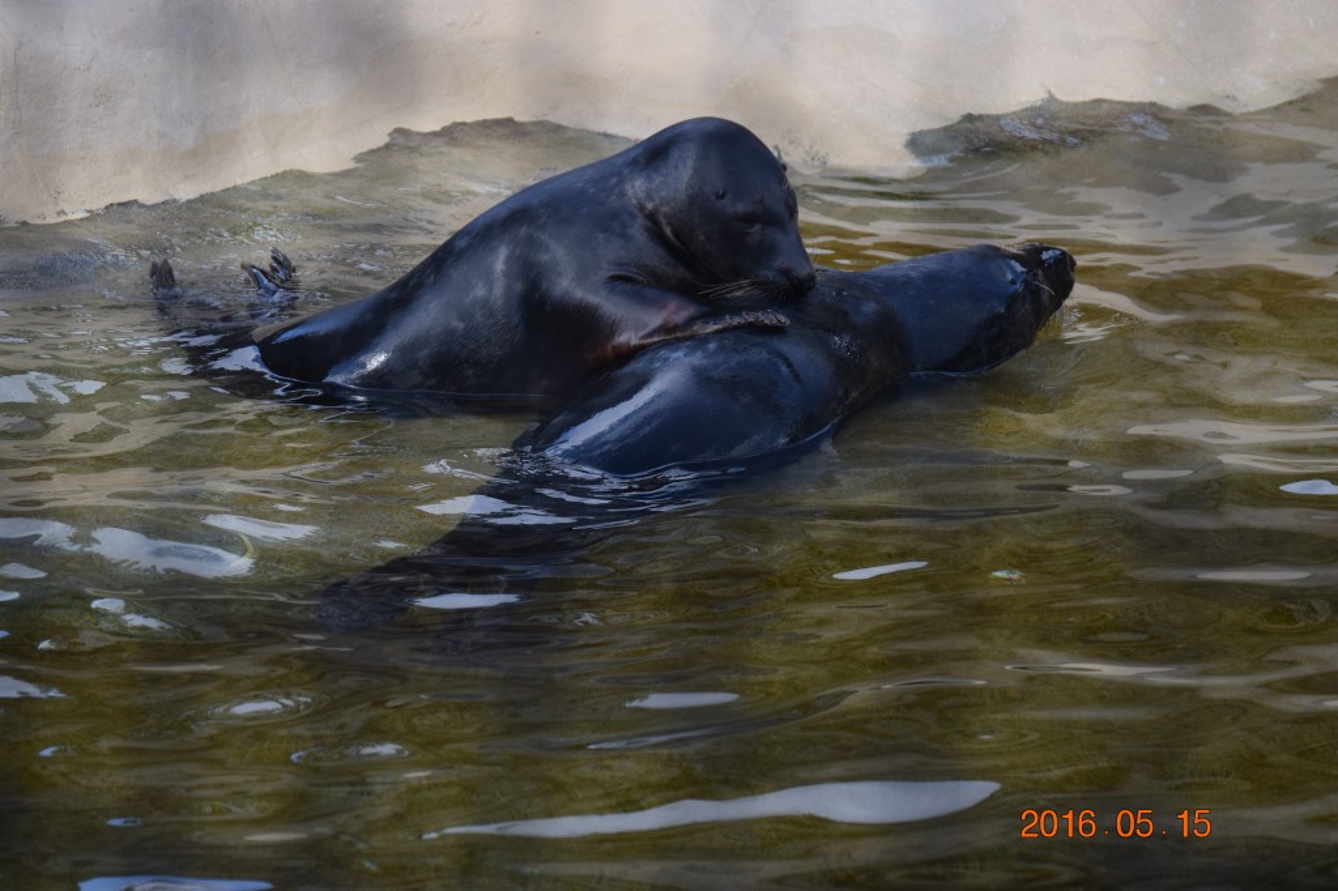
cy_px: 446
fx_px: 6966
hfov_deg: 11.0
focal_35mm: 188
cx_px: 669
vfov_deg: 7.3
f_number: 5.6
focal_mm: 125
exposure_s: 1/500
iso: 360
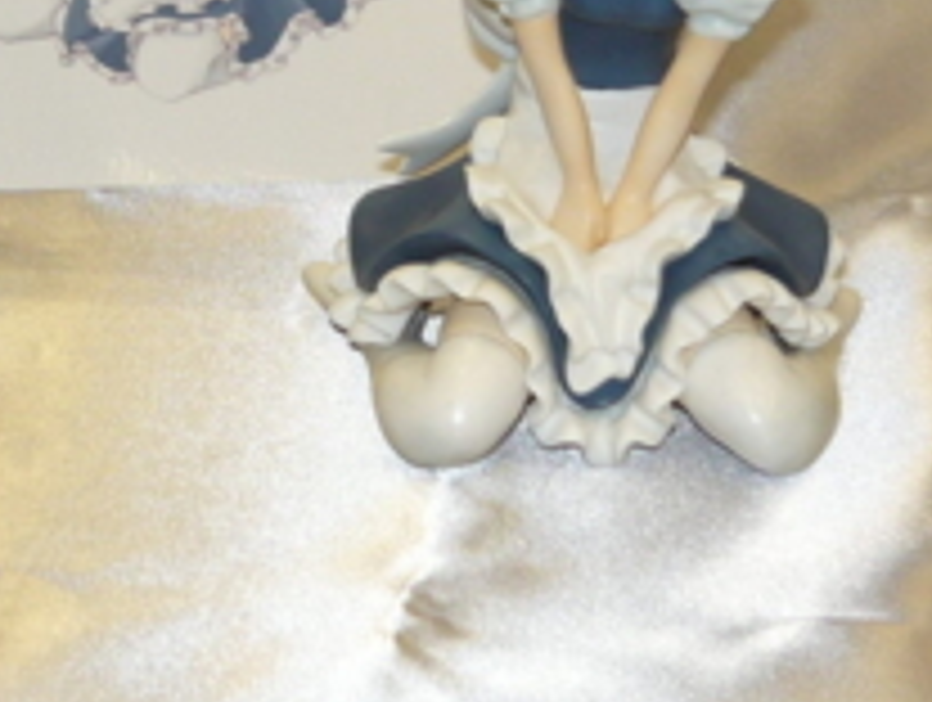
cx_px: 207
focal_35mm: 126
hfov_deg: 15.5
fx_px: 3398
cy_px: -4
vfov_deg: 11.7
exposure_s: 1/30
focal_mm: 6
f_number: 2.9
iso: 100
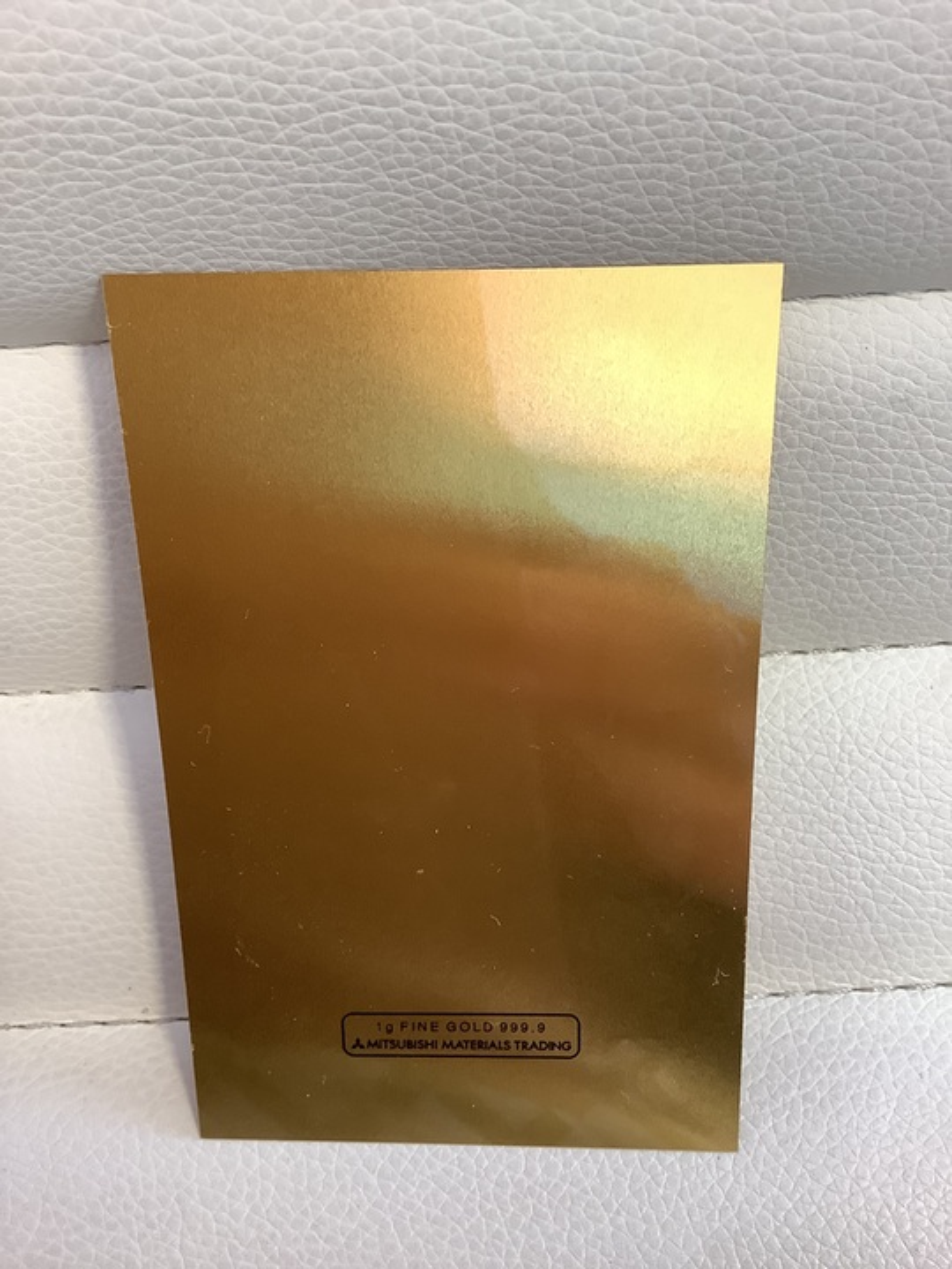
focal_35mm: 31
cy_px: 634
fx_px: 1137
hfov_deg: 45.4
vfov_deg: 58.4
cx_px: 476
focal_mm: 3.3
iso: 125
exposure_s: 1/50
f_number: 2.4
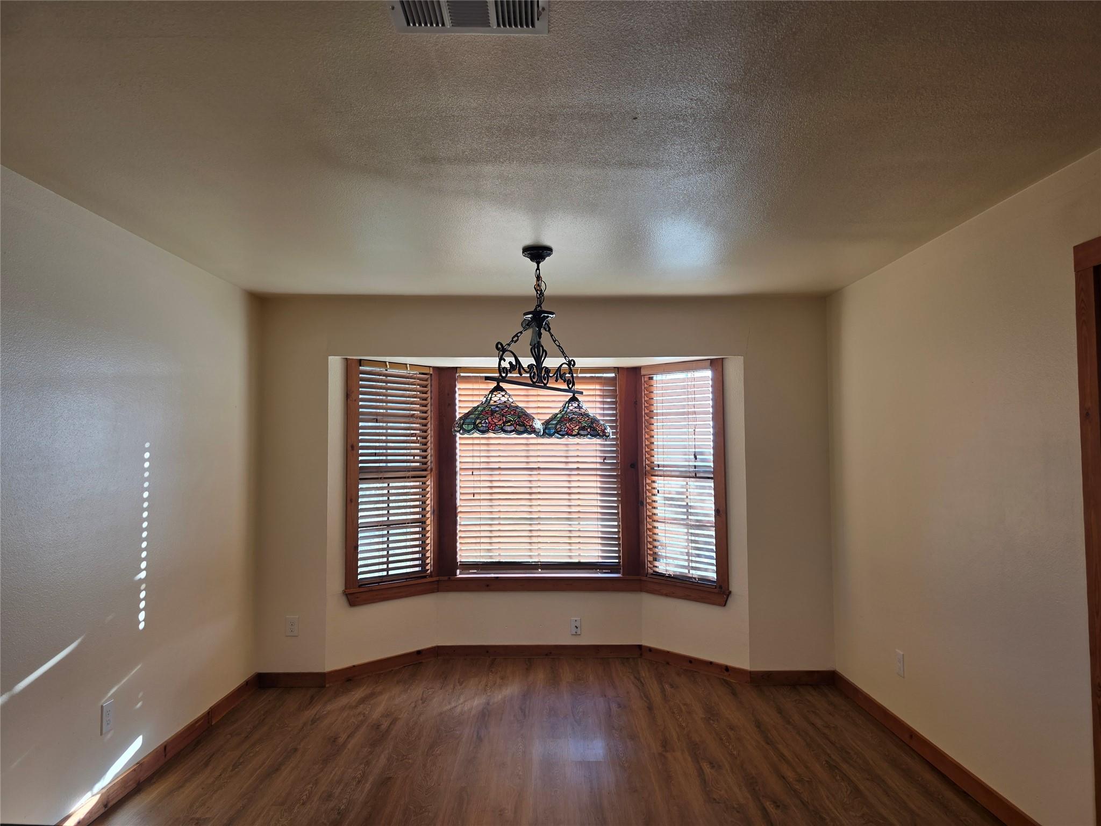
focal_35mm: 23
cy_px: 413
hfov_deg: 73.9
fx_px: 732
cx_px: 550
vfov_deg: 58.9
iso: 64
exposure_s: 1/120
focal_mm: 6.3
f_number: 1.7
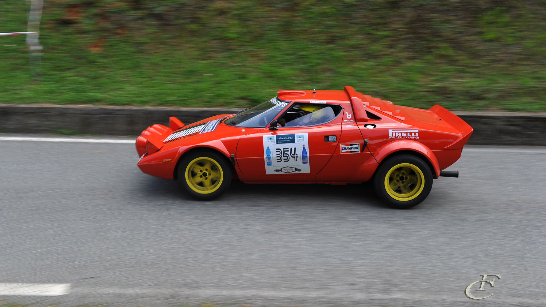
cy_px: 152
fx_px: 521
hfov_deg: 55.3
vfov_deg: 32.8
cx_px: 272
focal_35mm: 36
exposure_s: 1/160
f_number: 9
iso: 250
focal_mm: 34
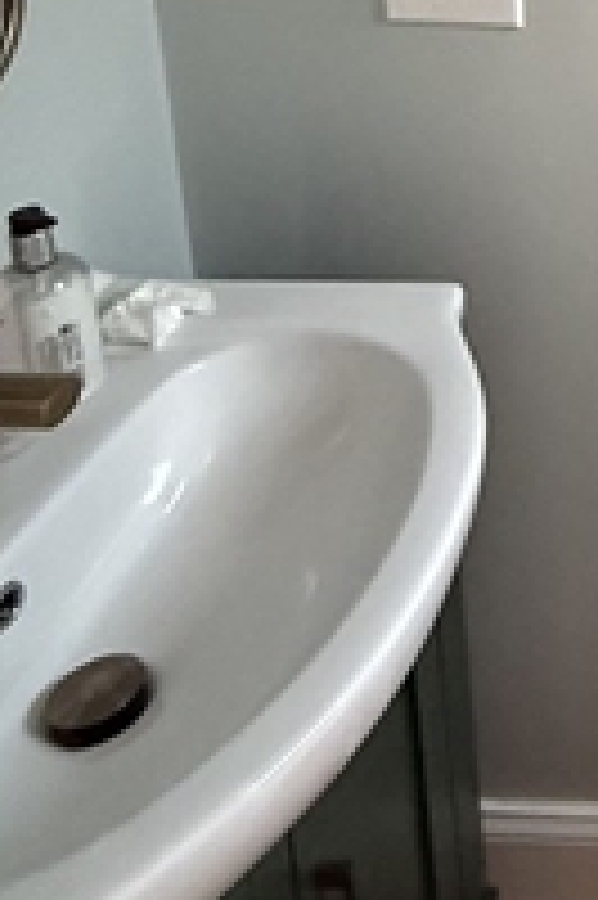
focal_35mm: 56
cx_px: 1052
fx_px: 1398
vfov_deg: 30.7
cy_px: -158
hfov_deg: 19.0
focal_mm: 2.22
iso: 800
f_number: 2.2
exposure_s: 1/60
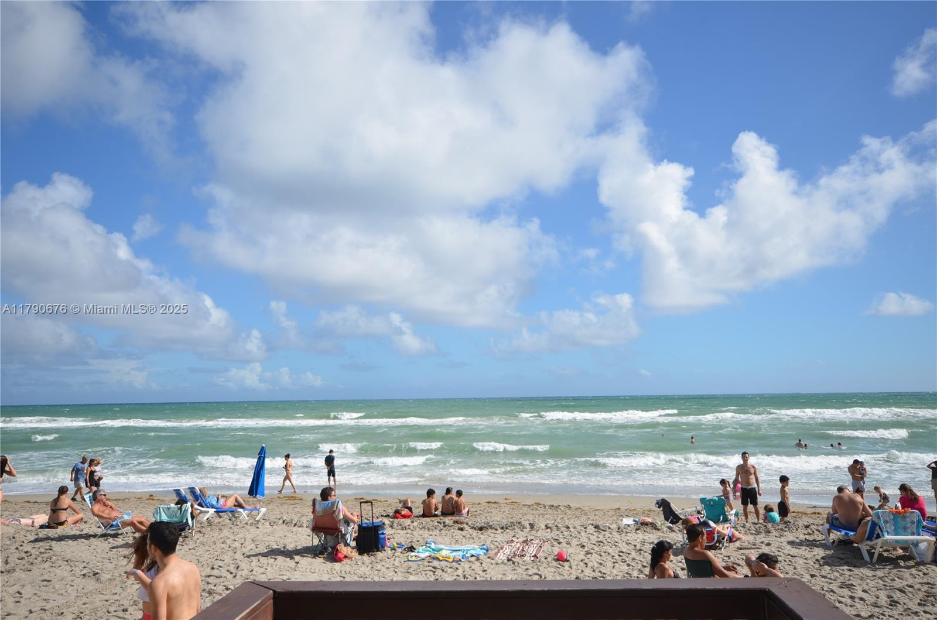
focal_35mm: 30
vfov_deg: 43.4
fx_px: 779
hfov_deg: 62.0
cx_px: 468
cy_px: 310
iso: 100
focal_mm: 20
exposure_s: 1/320
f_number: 9
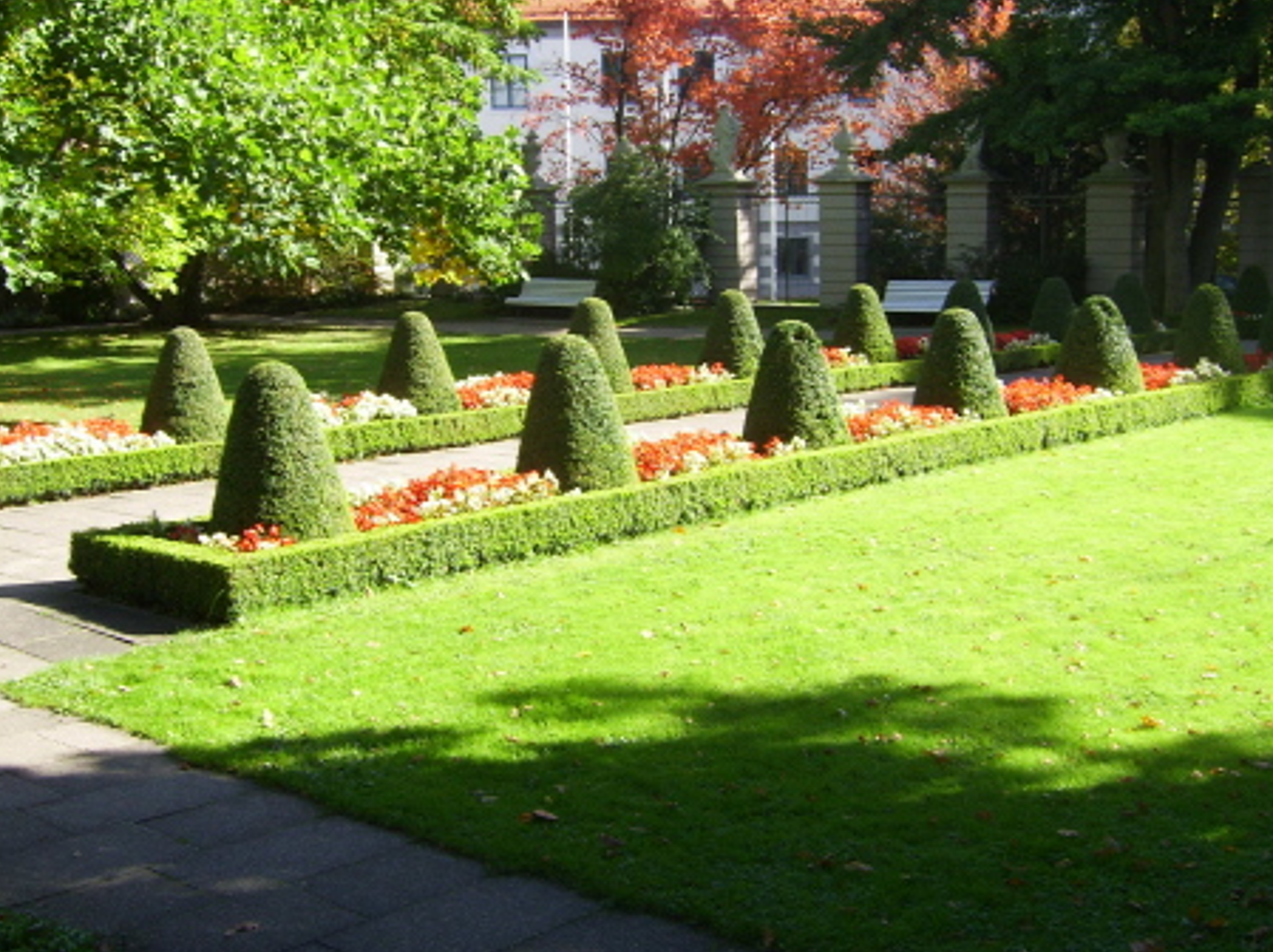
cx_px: 614
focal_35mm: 48
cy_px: 375
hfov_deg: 39.7
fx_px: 1764
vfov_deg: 30.1
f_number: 5.7
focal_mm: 7.8
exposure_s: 1/100
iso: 50
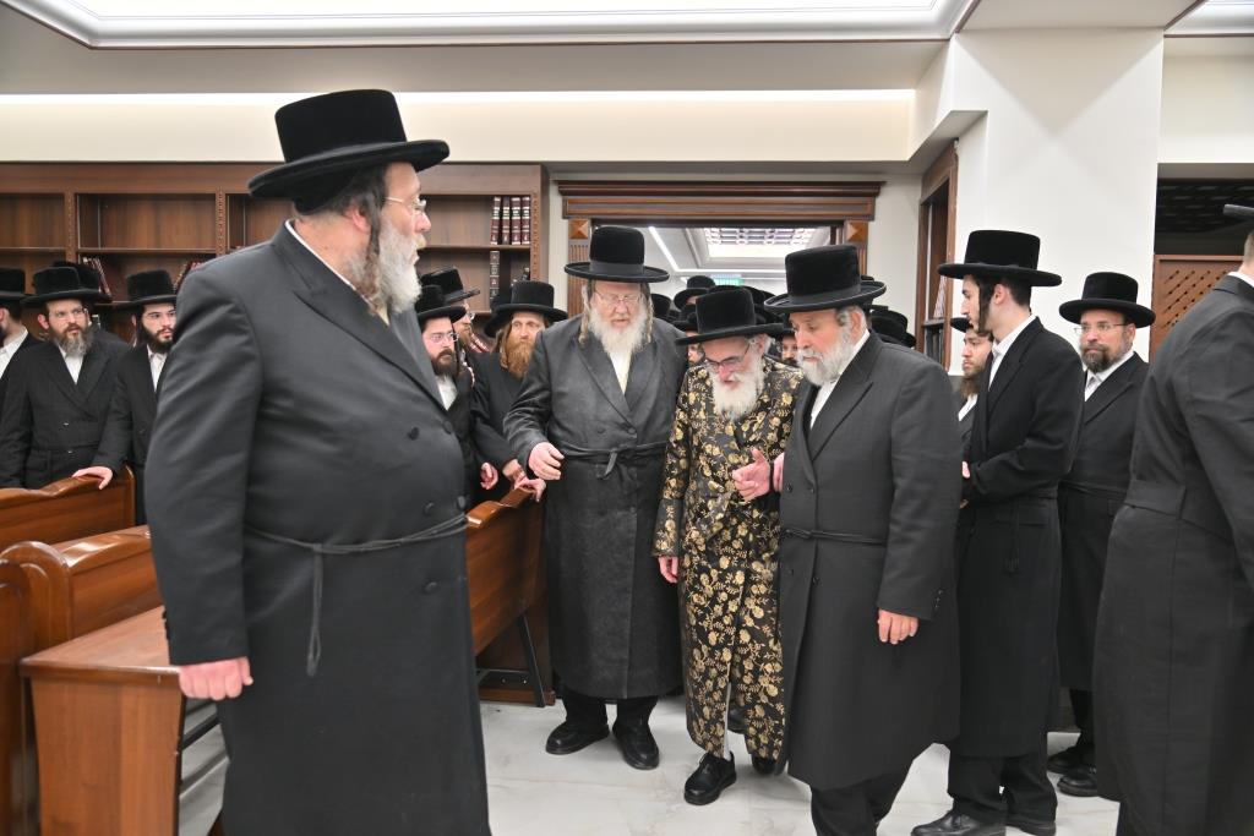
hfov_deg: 60.3
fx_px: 1080
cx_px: 627
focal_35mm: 31
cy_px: 418
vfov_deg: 42.3
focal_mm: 31
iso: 500
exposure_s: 1/250
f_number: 4
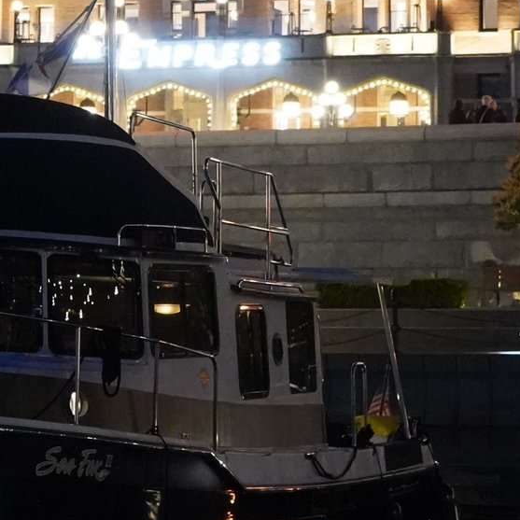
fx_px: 2464
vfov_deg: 11.9
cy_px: 22
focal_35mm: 145
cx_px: 181
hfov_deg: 12.0
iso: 12800
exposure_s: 1/60
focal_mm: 38
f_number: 4
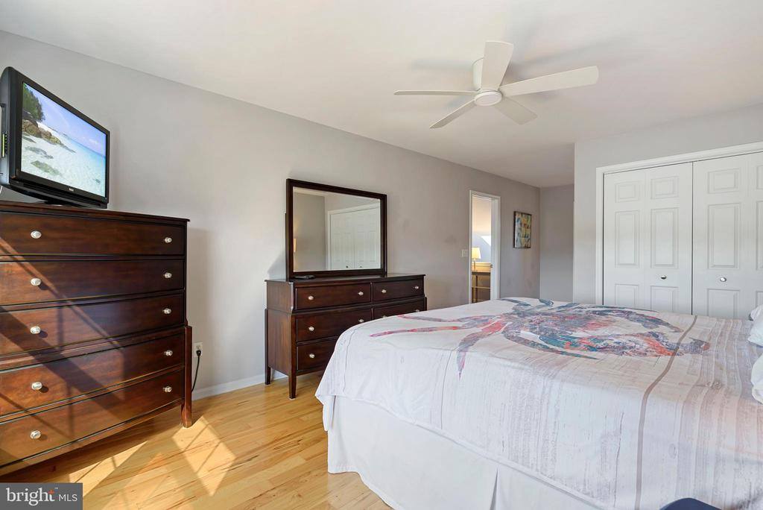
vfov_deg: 70.5
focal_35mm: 17
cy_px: 255
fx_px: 360
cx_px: 382
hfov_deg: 93.2
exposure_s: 1/8
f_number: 8
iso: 200
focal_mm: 17
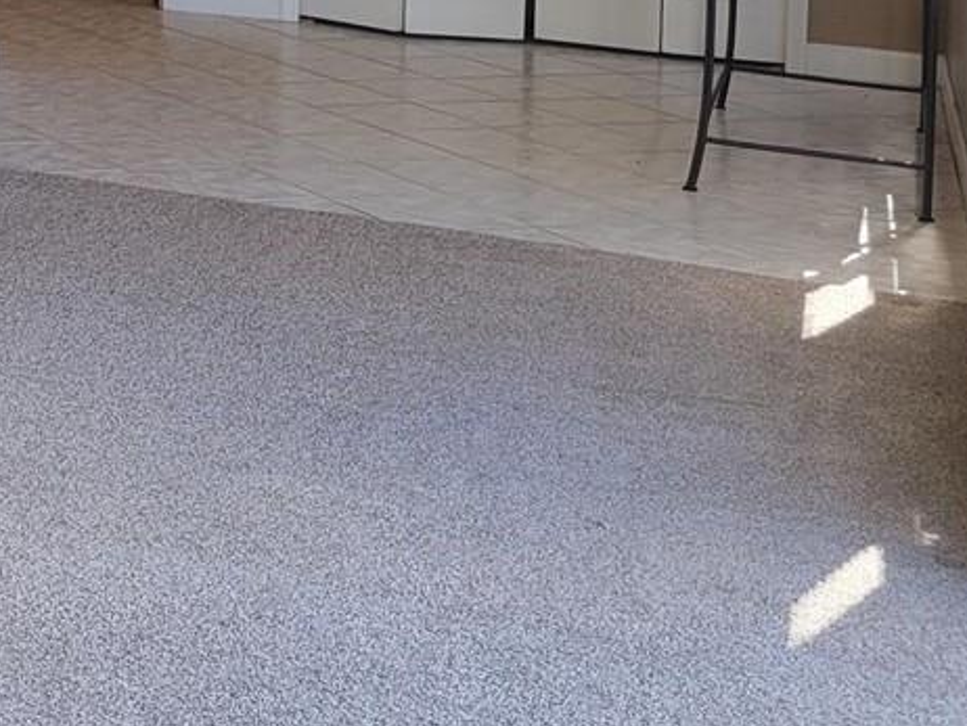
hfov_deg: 18.5
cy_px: -324
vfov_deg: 15.3
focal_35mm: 90
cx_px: -609
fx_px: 2515
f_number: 1.8
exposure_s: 1/120
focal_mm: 5.4
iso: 50
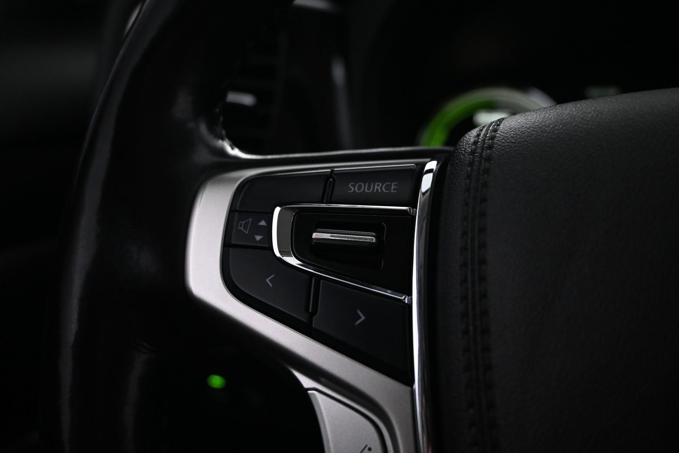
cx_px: 340
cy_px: 226
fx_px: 580
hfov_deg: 60.7
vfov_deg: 42.6
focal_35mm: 31
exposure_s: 1/25
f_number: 3.8
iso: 1600
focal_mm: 20.5
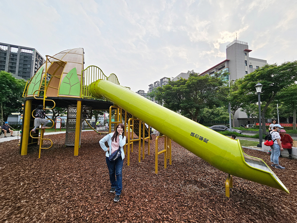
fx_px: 112
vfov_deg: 89.9
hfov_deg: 106.2
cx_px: 148
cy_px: 112
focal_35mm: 13
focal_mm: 2.2
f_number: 2.2
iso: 50
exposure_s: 1/1372
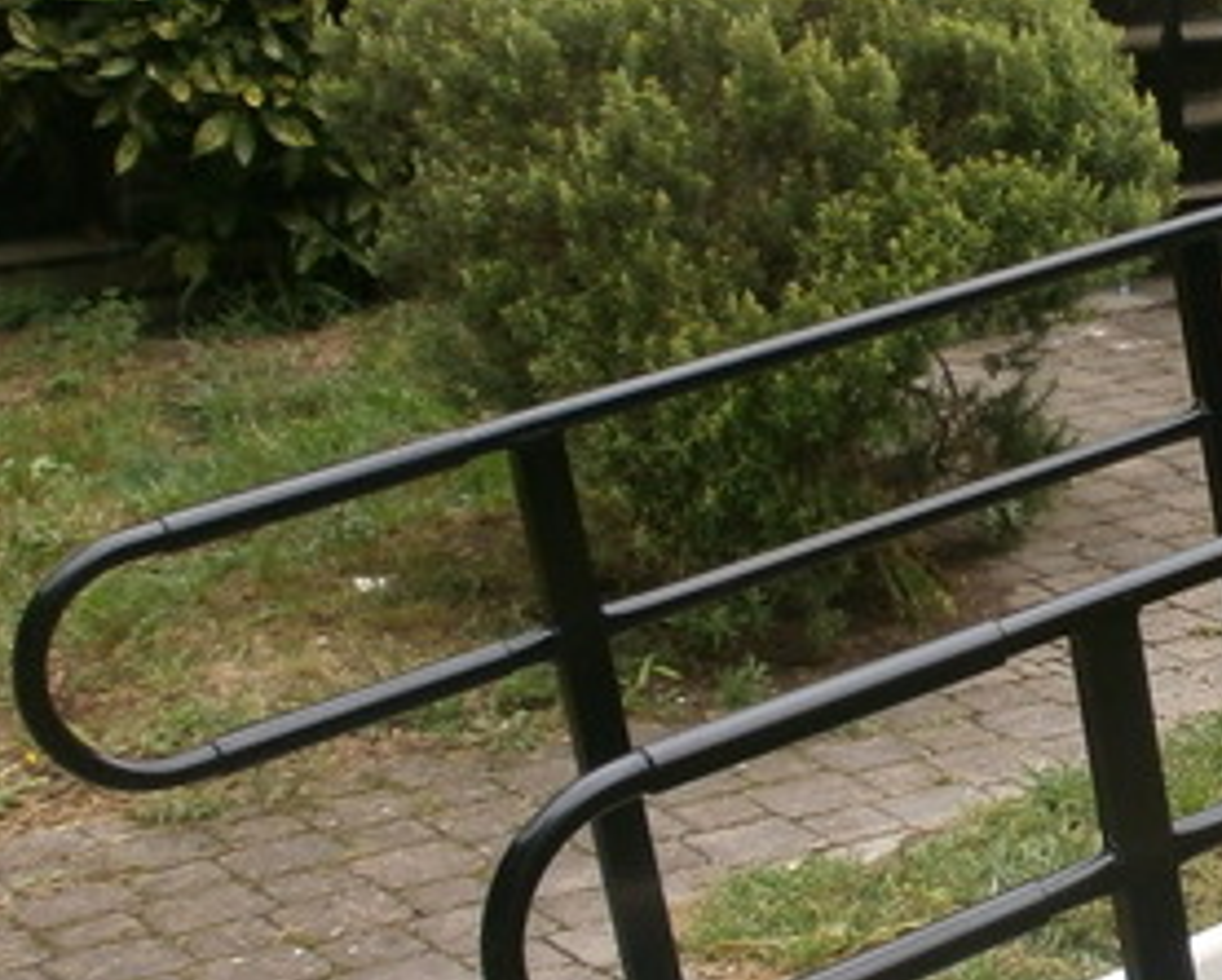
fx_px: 3438
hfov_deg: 18.7
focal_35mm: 95
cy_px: 388
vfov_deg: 16.2
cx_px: 1606
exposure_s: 1/320
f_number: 2.9
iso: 100
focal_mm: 4.8
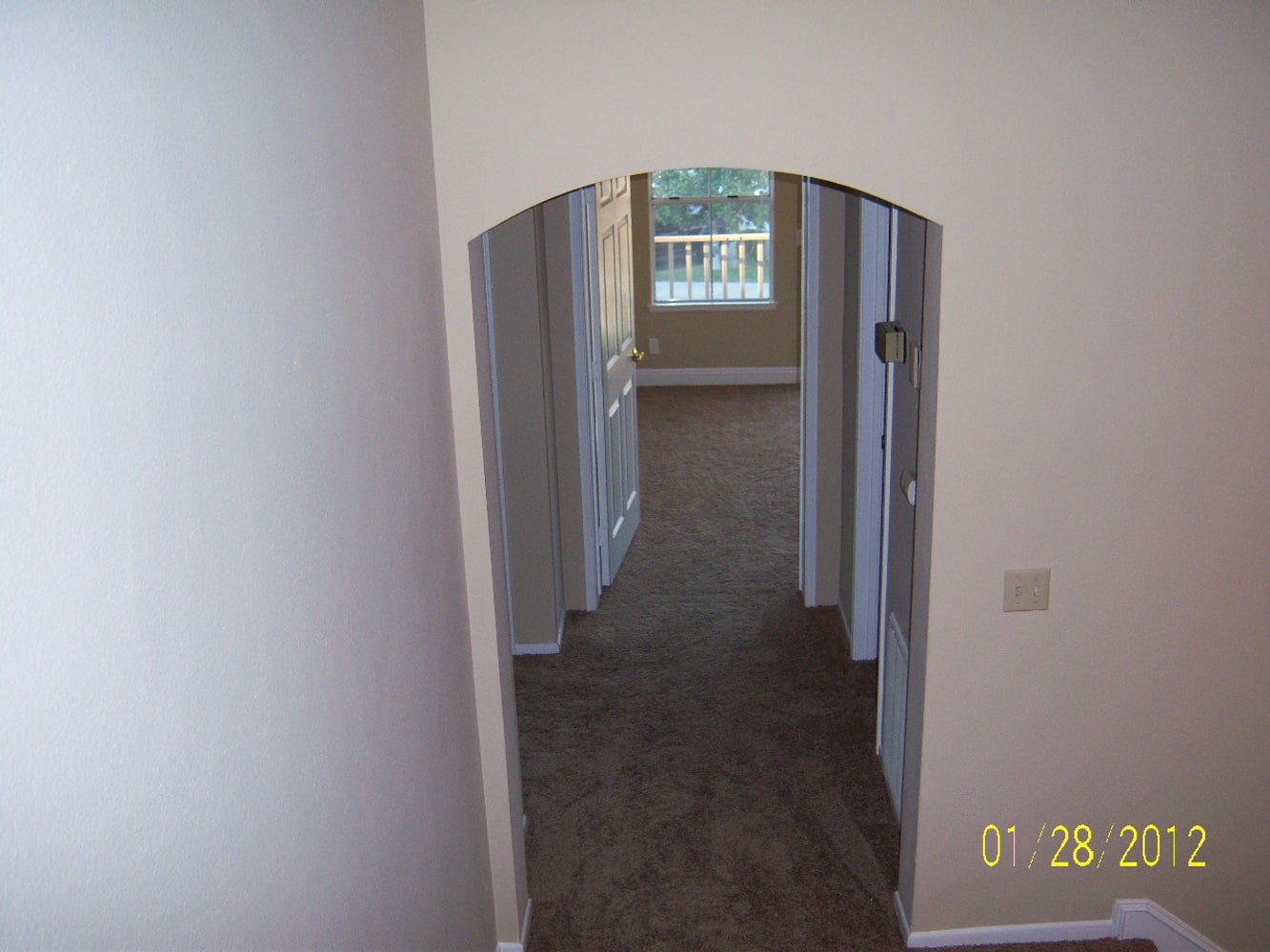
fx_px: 1321
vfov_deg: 39.7
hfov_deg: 51.4
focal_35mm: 36
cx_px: 635
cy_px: 476
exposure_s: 1/60
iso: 160
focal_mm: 7.5
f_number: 2.8
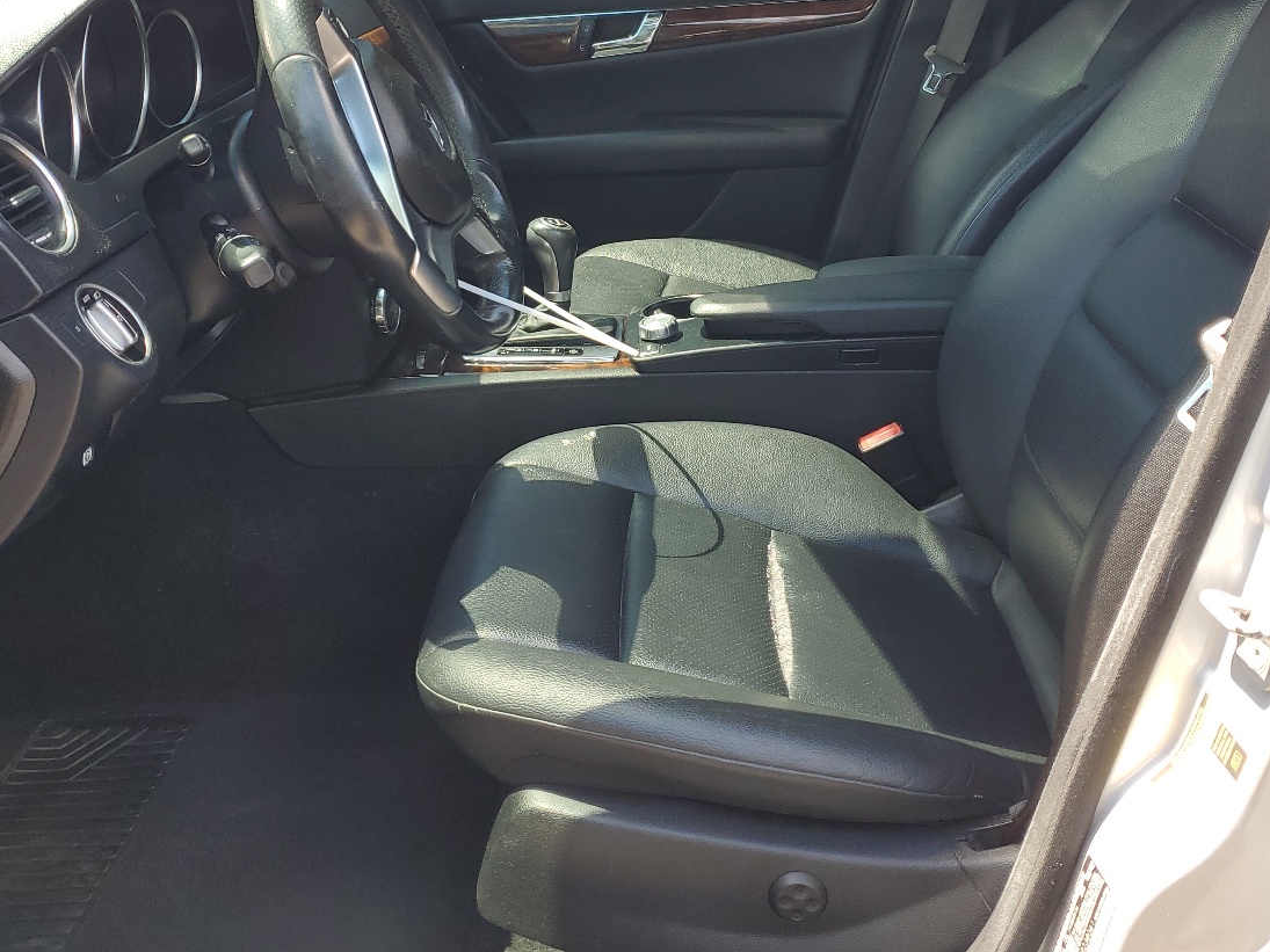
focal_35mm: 38
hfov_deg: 49.0
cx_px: 631
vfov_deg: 37.2
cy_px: 304
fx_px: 1394
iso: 50
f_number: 1.5
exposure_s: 1/244
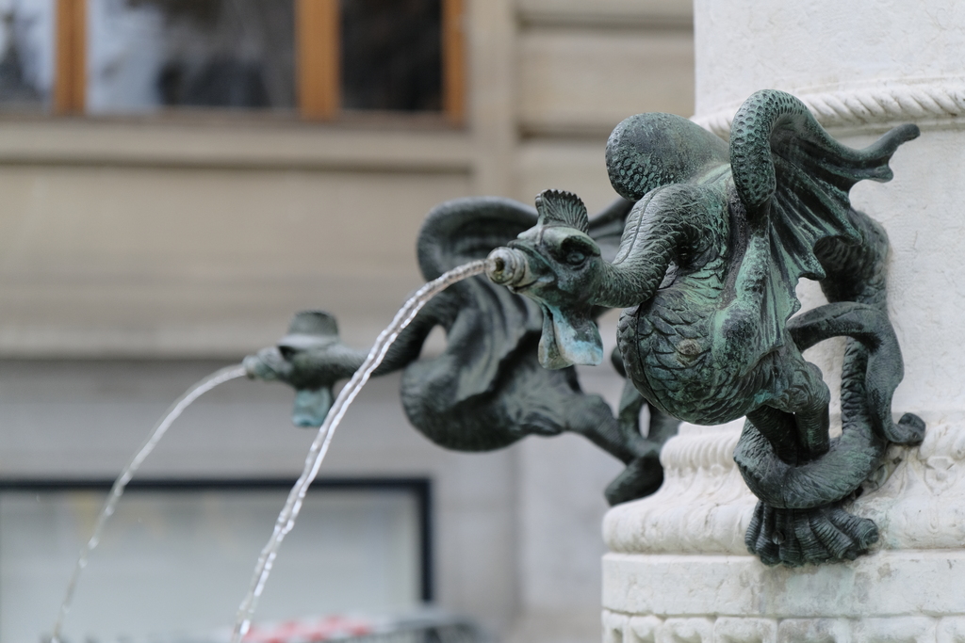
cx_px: 482
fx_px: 2708
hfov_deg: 20.2
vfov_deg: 13.6
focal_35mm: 101
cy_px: 322
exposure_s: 1/1600
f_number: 2.8
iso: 640
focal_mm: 67.6
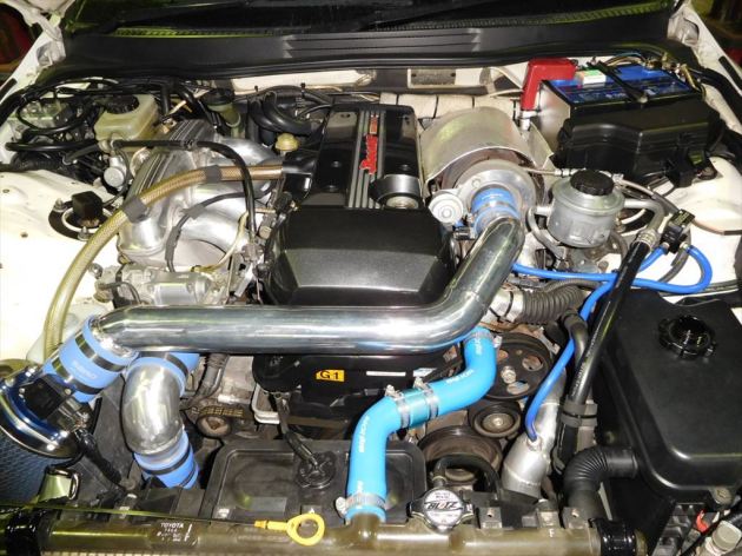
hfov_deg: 69.4
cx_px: 371
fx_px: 536
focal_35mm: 25
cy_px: 278
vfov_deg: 54.8
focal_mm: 4.5
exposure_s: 1/30
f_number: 3.4
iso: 400
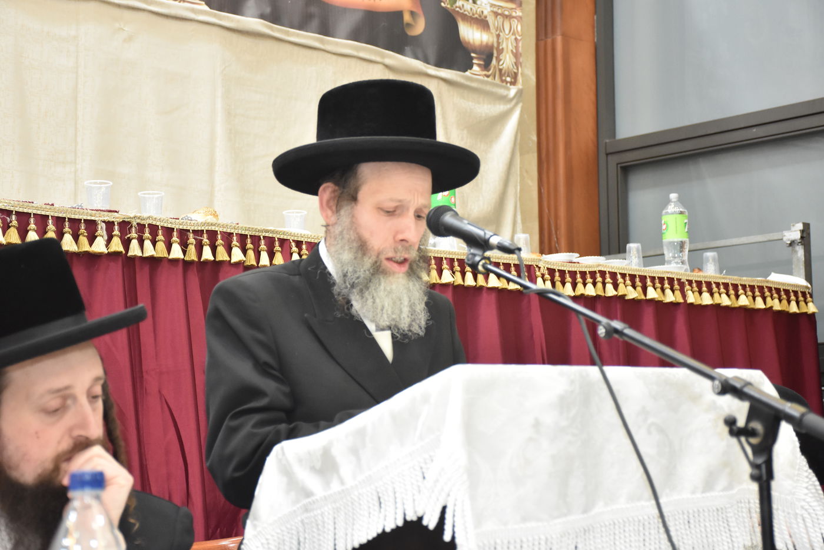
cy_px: 275
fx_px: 1717
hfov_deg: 27.0
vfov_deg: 18.2
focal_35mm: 75
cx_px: 412
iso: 2000
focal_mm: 50
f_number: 5.6
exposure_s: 1/60
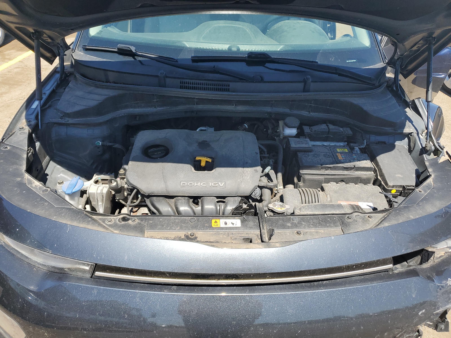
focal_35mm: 26
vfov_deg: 53.1
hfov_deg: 67.3
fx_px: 339
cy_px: 169
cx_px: 226
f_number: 1.5
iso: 50
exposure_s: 1/1429
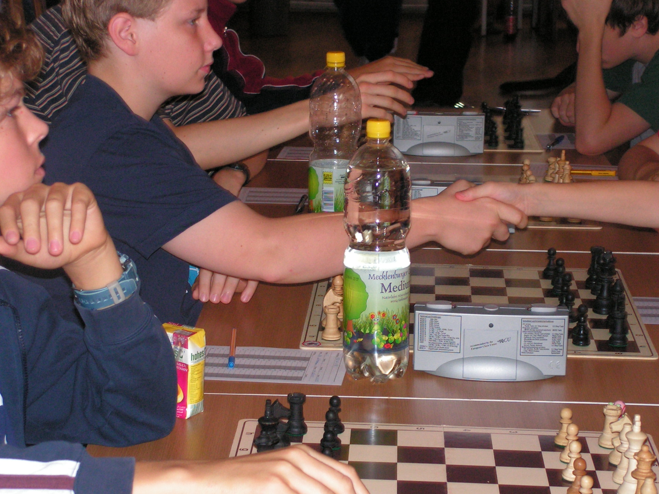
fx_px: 1732
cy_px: 280
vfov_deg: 16.2
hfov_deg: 21.5
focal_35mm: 91
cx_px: 341
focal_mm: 13.4
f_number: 3.3
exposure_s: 1/80
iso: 200
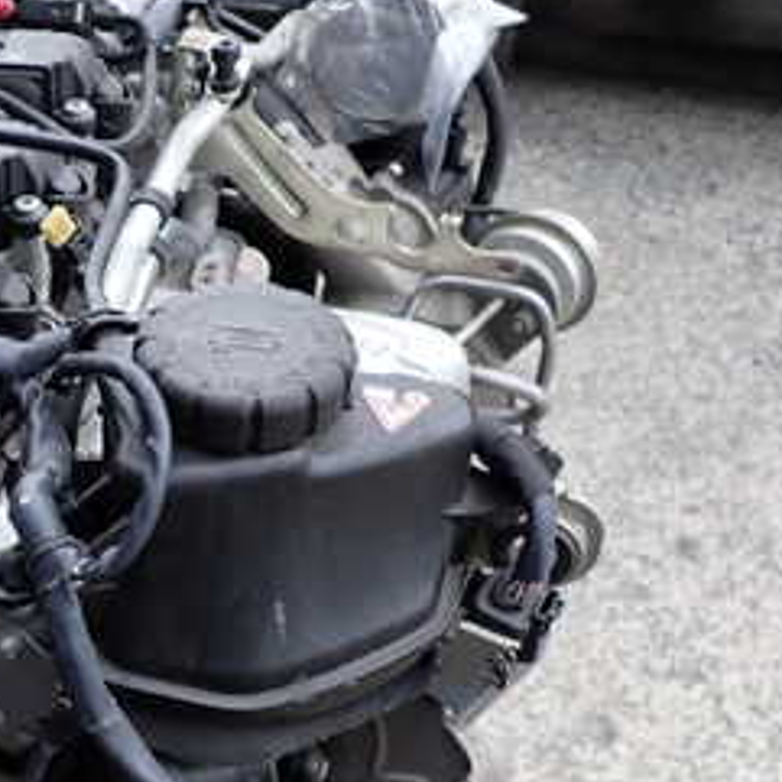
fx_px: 1406
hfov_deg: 27.8
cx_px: -117
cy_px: 480
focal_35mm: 55
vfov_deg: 31.0
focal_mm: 4.5
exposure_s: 1/100
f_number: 2.8
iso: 100
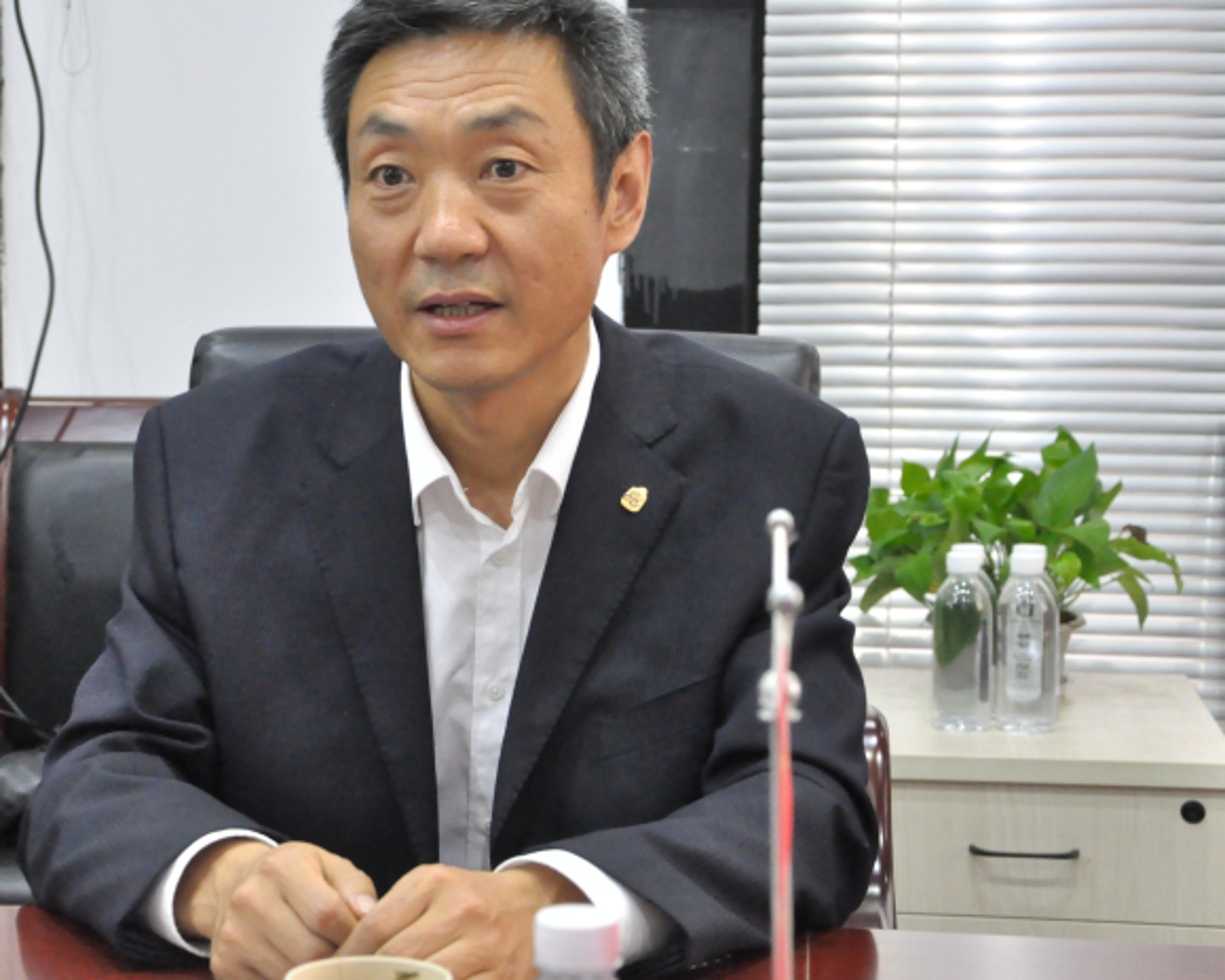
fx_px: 3517
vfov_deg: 15.9
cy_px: 440
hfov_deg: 19.7
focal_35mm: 97
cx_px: 446
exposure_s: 1/60
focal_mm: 50
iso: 3200
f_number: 6.3
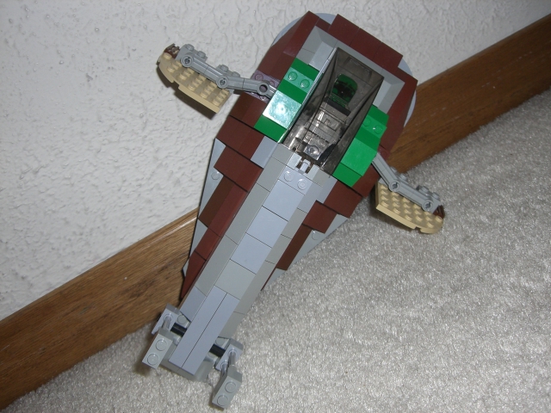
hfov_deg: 49.0
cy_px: 206
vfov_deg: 37.7
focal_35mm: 38
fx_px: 605
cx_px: 276
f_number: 2.7
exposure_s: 1/60
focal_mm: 6.2
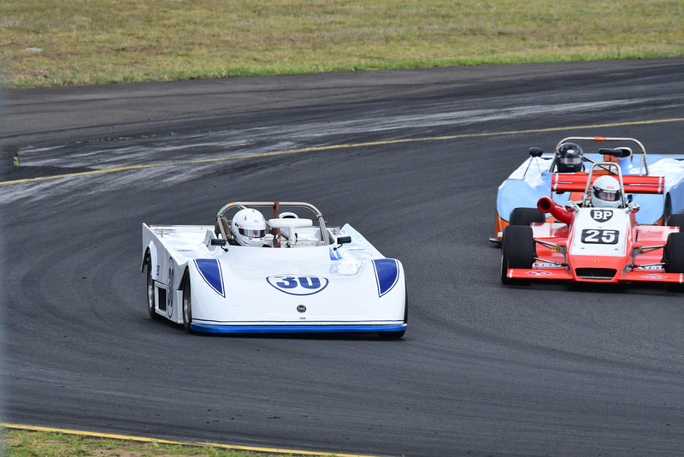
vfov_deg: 2.4
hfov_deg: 3.5
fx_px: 11118
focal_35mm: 585
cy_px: 228
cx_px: 342
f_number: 11
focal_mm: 390
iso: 1250
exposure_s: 1/640
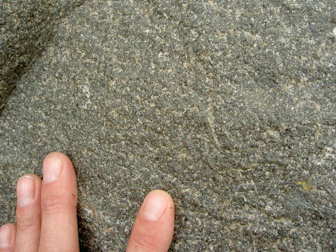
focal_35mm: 39
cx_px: 168
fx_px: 379
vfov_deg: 36.8
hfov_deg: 47.9
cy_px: 126
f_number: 4.7
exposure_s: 1/125
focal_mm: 8
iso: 50
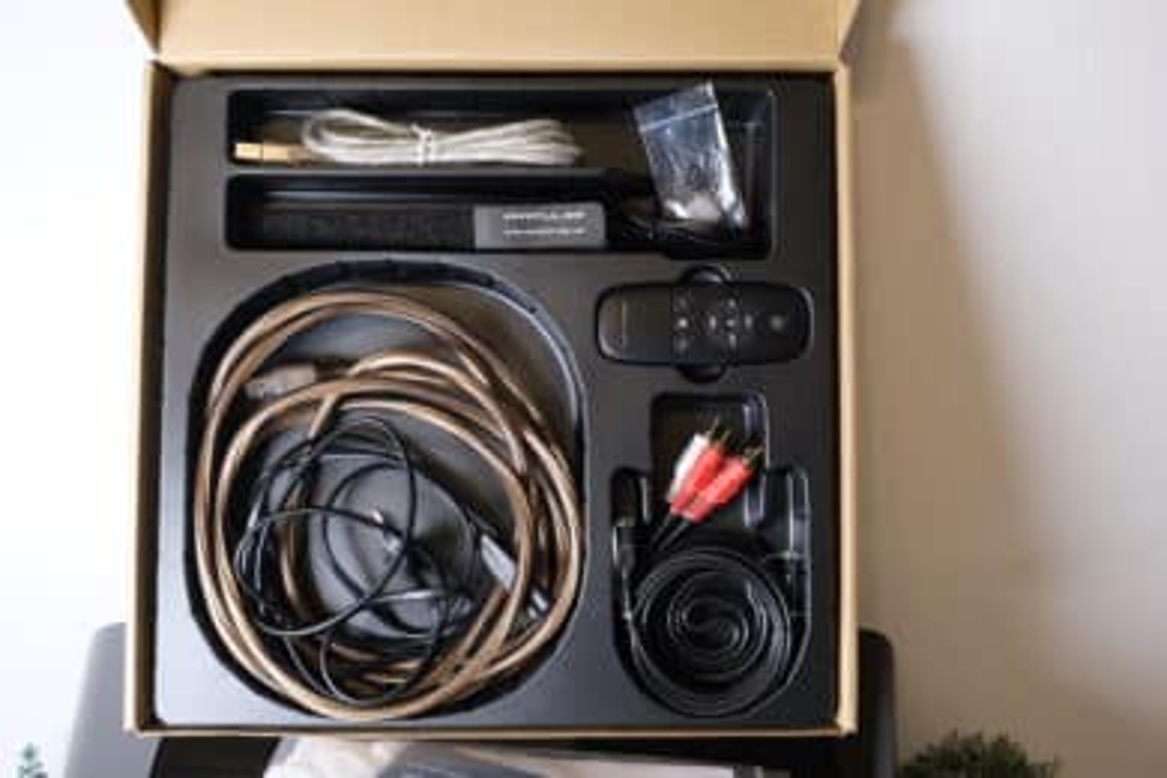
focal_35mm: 29
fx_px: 940
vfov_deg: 45.0
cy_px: 389
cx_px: 584
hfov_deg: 63.7
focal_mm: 19.4
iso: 500
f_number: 6.4
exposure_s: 1/27
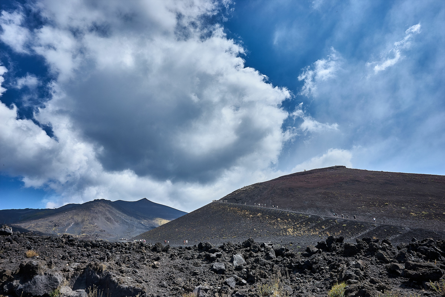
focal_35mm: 21
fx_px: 260
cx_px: 222
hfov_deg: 81.2
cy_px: 148
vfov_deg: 59.5
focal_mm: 21
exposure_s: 1/320
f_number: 8
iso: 100
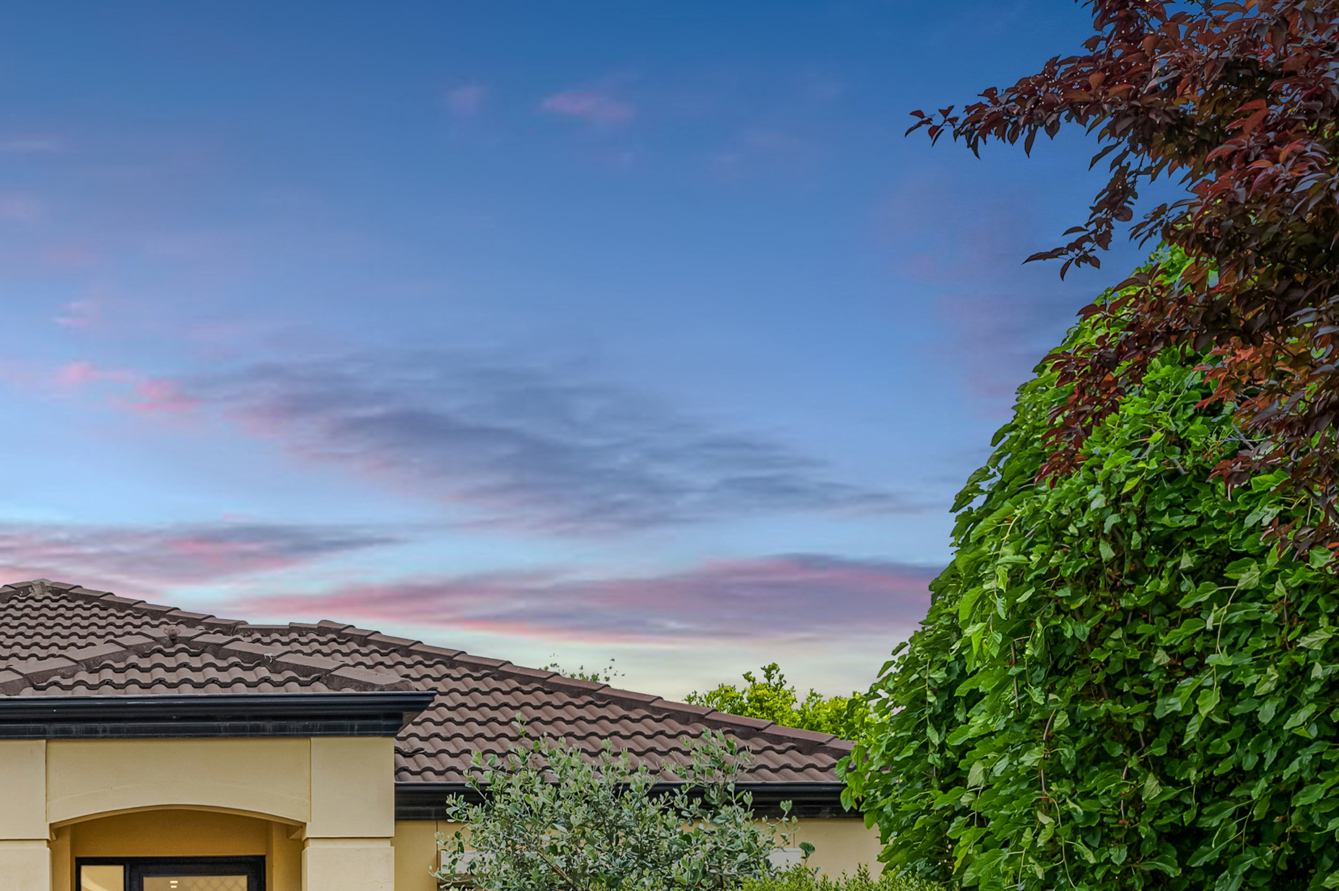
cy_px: 991
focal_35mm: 47
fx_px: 1747
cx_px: 64
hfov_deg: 38.2
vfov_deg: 26.3
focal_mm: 16
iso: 50
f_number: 7.1
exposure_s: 1/80
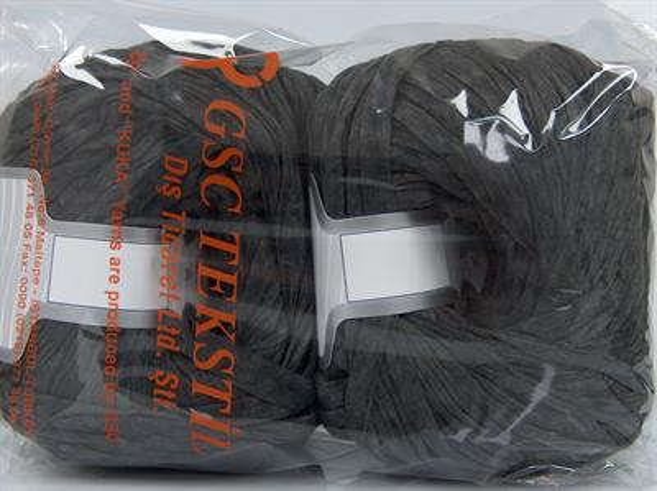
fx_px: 986
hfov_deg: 36.9
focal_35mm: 52
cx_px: 328
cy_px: 246
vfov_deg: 28.0
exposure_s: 1/35.8
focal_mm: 10.64
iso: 200
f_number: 2.8
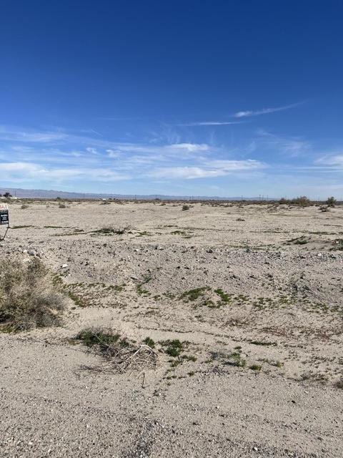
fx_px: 344
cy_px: 229
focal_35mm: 26
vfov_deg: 67.3
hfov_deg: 53.1
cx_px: 172
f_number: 1.6
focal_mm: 5.1
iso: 50
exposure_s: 1/7874
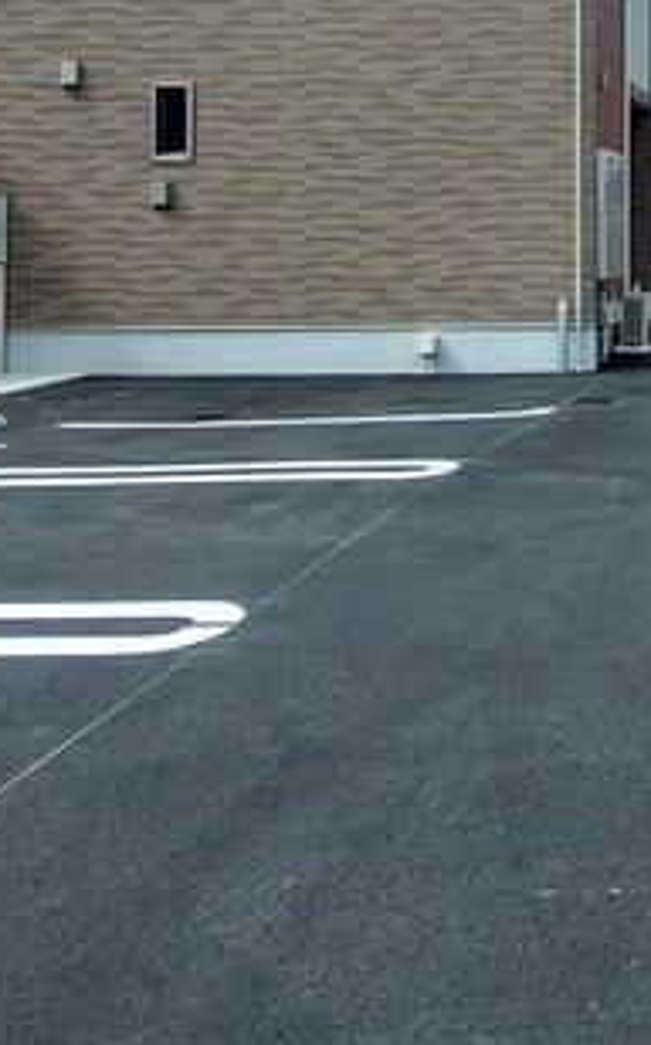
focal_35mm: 43
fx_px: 1223
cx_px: 875
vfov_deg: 43.7
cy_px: 183
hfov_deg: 25.2
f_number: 2.2
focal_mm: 1.74
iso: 50
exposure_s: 1/1148
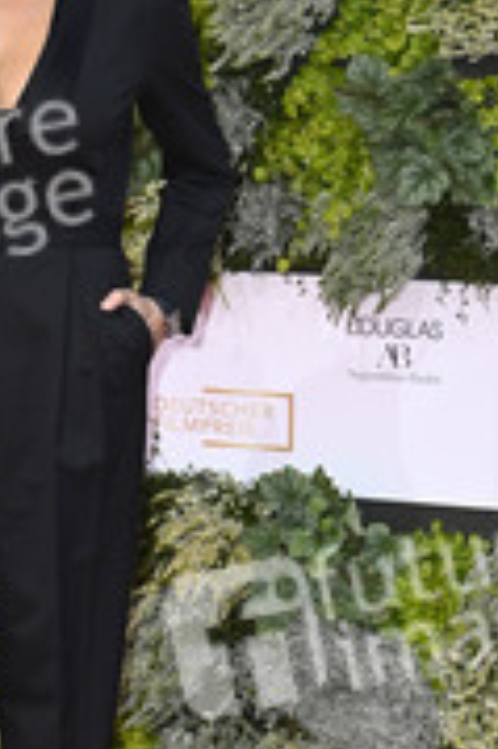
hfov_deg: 9.0
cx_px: 0
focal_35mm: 152
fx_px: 3160
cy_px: 410
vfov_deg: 13.5
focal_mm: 68
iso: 400
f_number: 6.3
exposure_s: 1/250
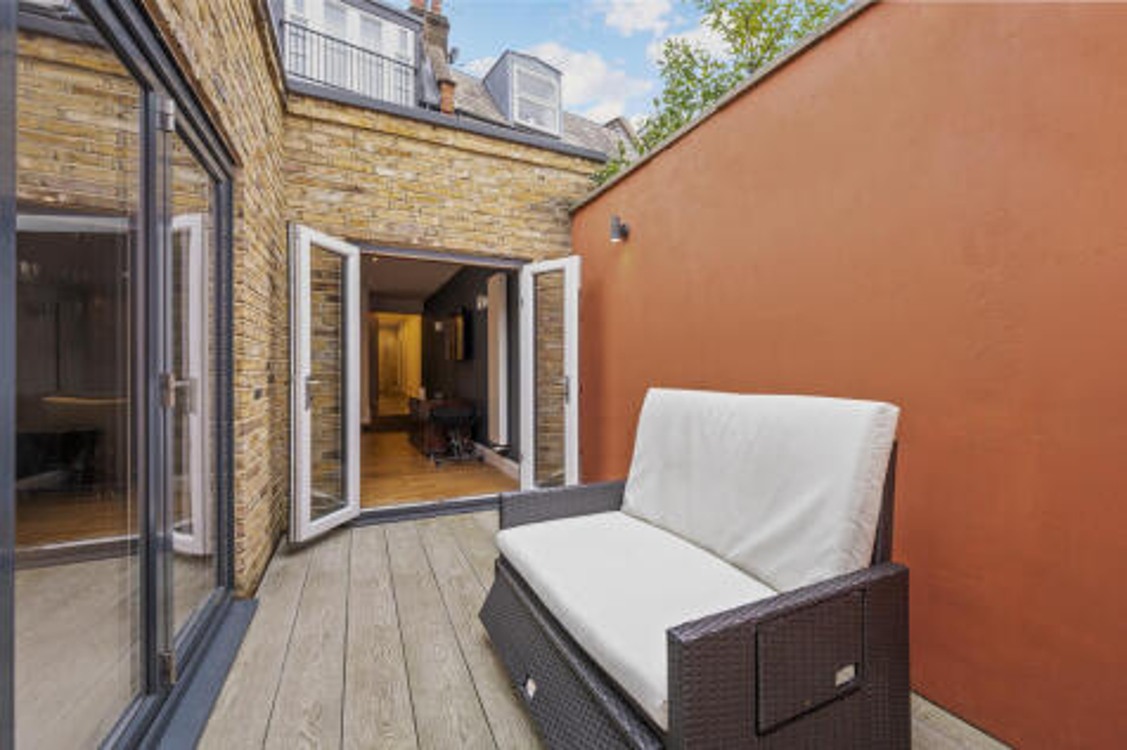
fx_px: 438
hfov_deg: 104.3
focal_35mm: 14
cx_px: 564
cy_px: 375
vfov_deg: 81.2
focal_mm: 14
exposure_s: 1/20
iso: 400
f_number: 8
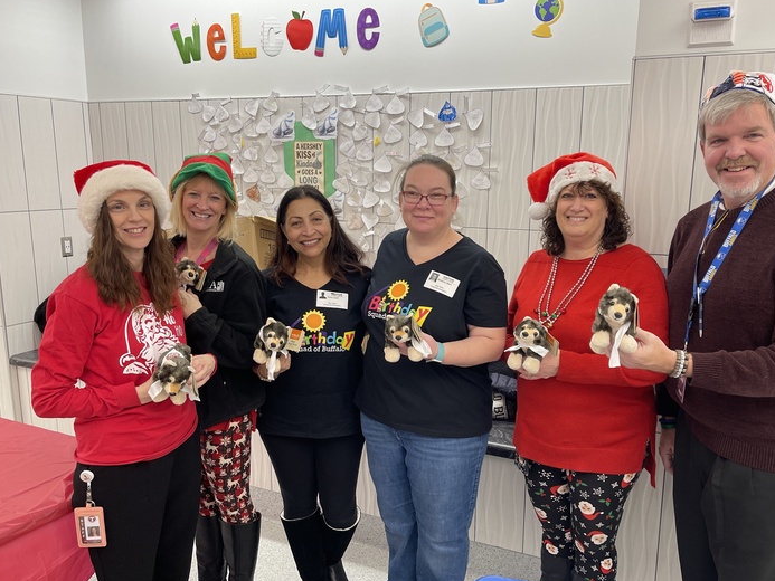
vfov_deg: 46.8
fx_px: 672
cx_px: 420
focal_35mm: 30
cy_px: 312
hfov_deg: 59.9
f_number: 1.6
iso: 125
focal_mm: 5.1
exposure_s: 1/100
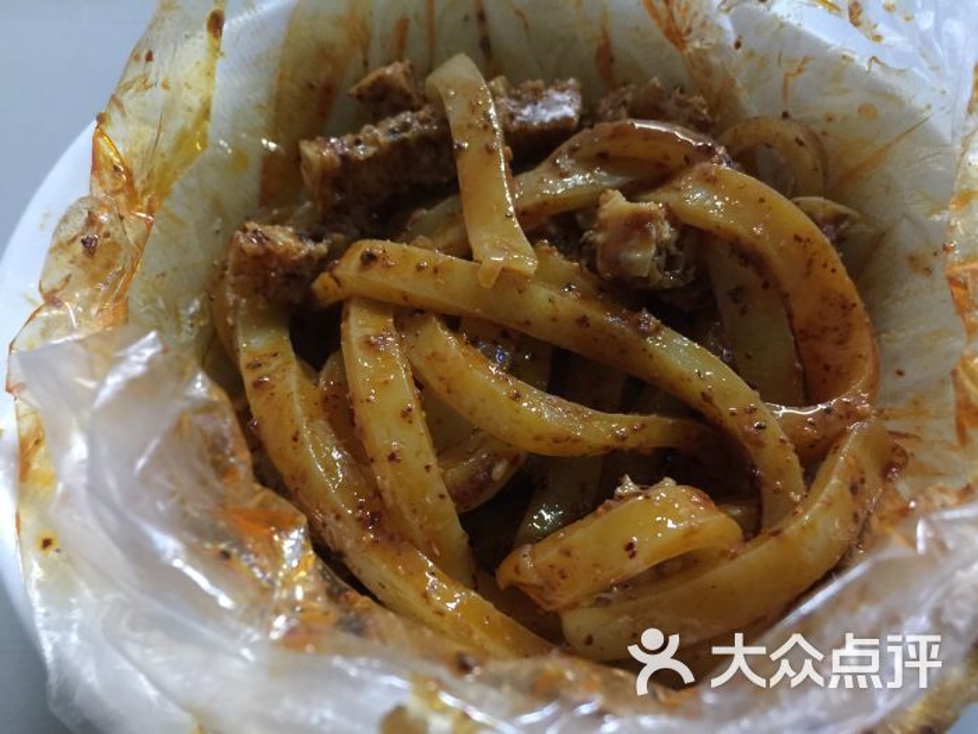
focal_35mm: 29
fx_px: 819
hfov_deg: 61.7
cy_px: 367
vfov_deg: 48.2
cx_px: 489
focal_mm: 4.15
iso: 125
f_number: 2.2
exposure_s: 1/4
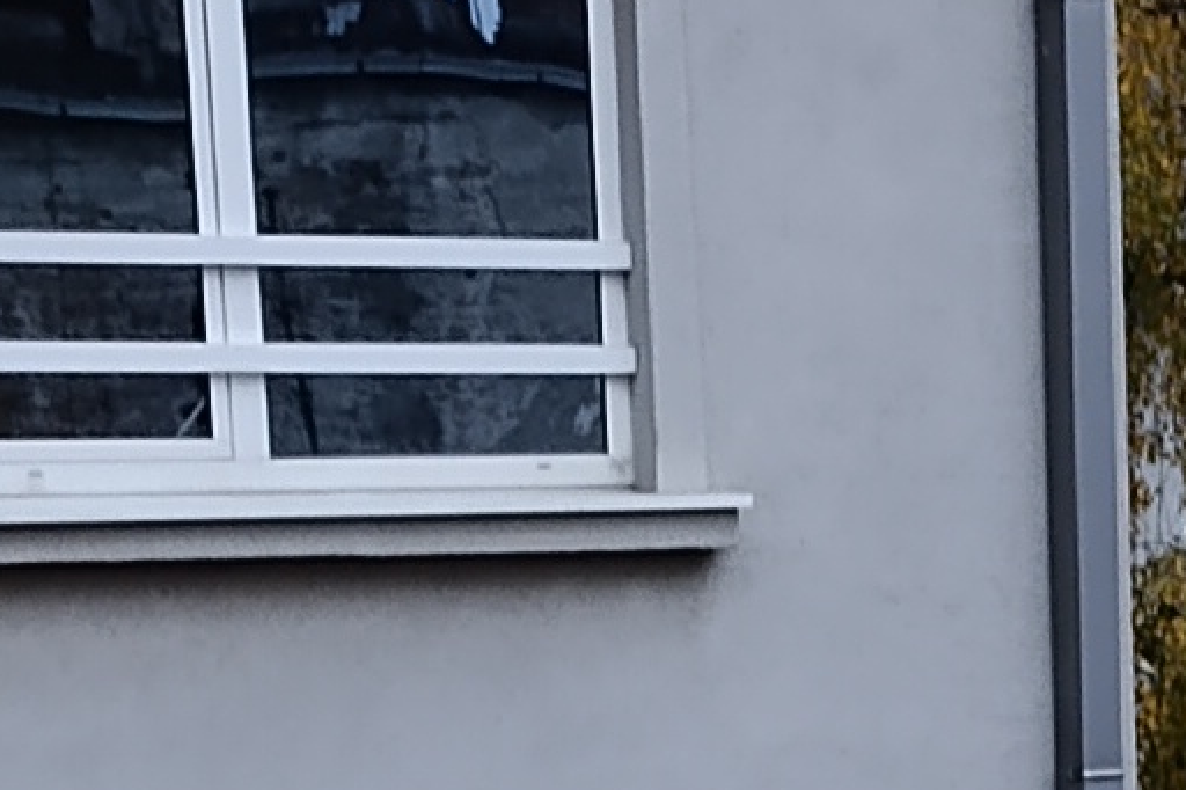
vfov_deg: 6.6
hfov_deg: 10.5
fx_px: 6290
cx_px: 1540
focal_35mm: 191
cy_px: 2326
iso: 1000
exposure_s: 1/50
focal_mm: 6.14
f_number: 1.6
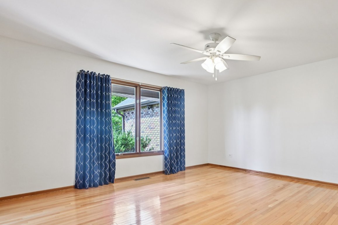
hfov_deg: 78.8
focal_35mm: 21
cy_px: 134
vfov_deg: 59.0
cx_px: 223
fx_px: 197
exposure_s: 1/30
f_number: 8
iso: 800
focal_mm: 15
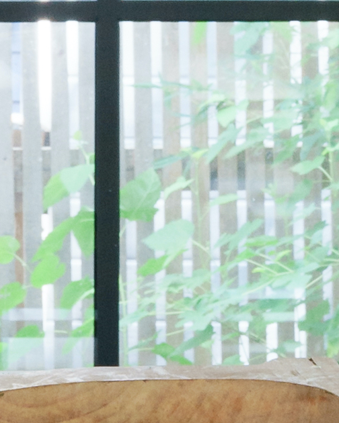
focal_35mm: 286
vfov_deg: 6.7
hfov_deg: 5.4
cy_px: -91
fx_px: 3587
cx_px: 56
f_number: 8
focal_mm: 32
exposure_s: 1/6
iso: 500
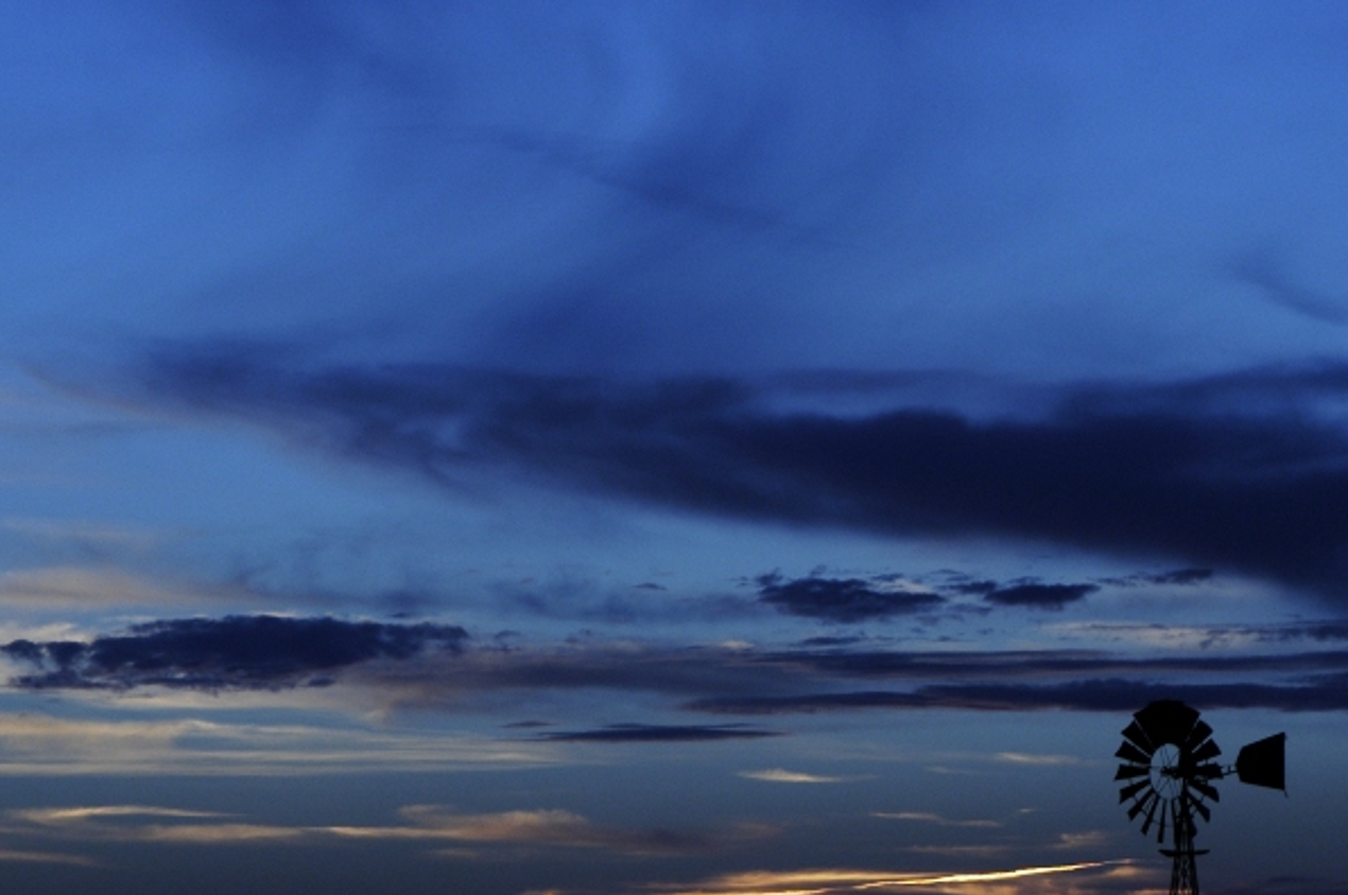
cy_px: 614
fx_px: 7518
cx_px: 805
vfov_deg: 6.8
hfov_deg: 10.2
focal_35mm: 201
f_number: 6.3
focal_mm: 78
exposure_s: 1/160
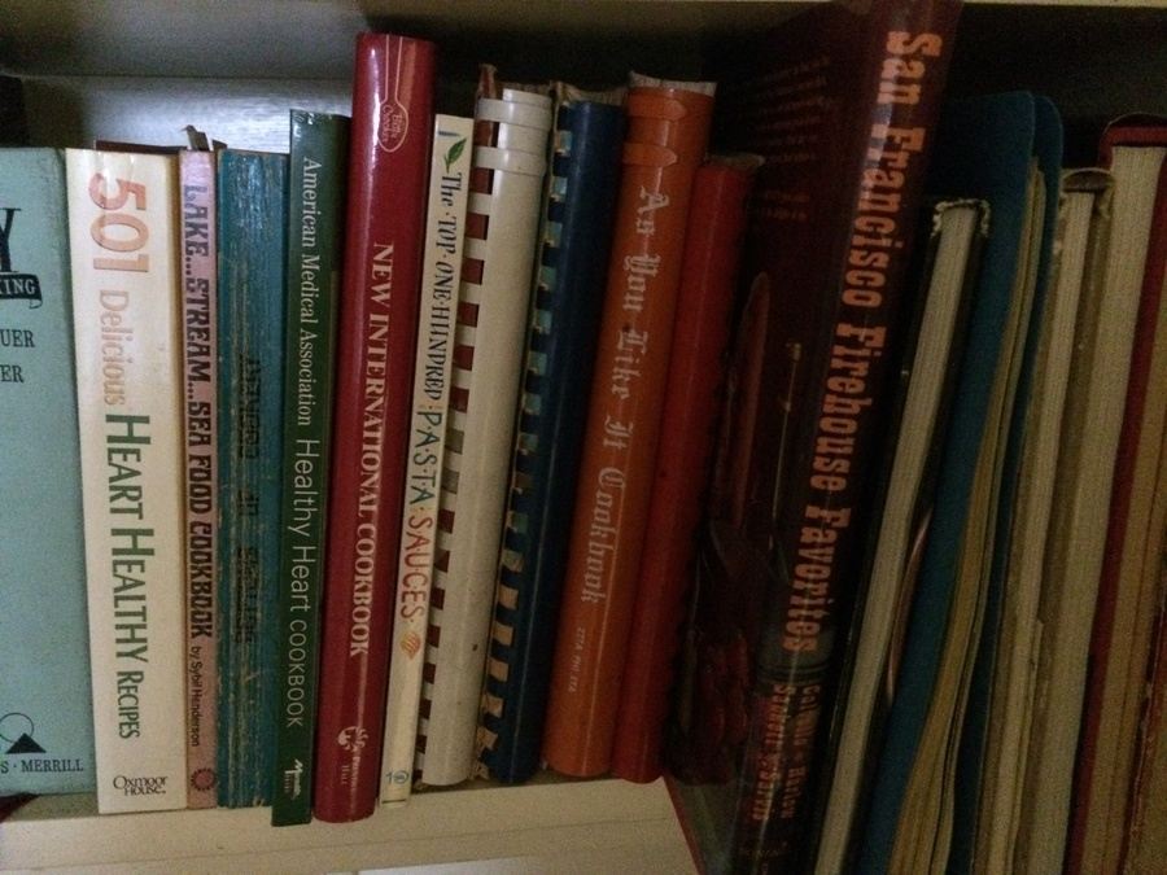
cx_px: 584
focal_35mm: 30
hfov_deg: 60.0
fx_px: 1011
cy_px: 438
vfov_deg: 46.8
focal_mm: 4.12
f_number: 2.2
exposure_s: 1/15
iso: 1000
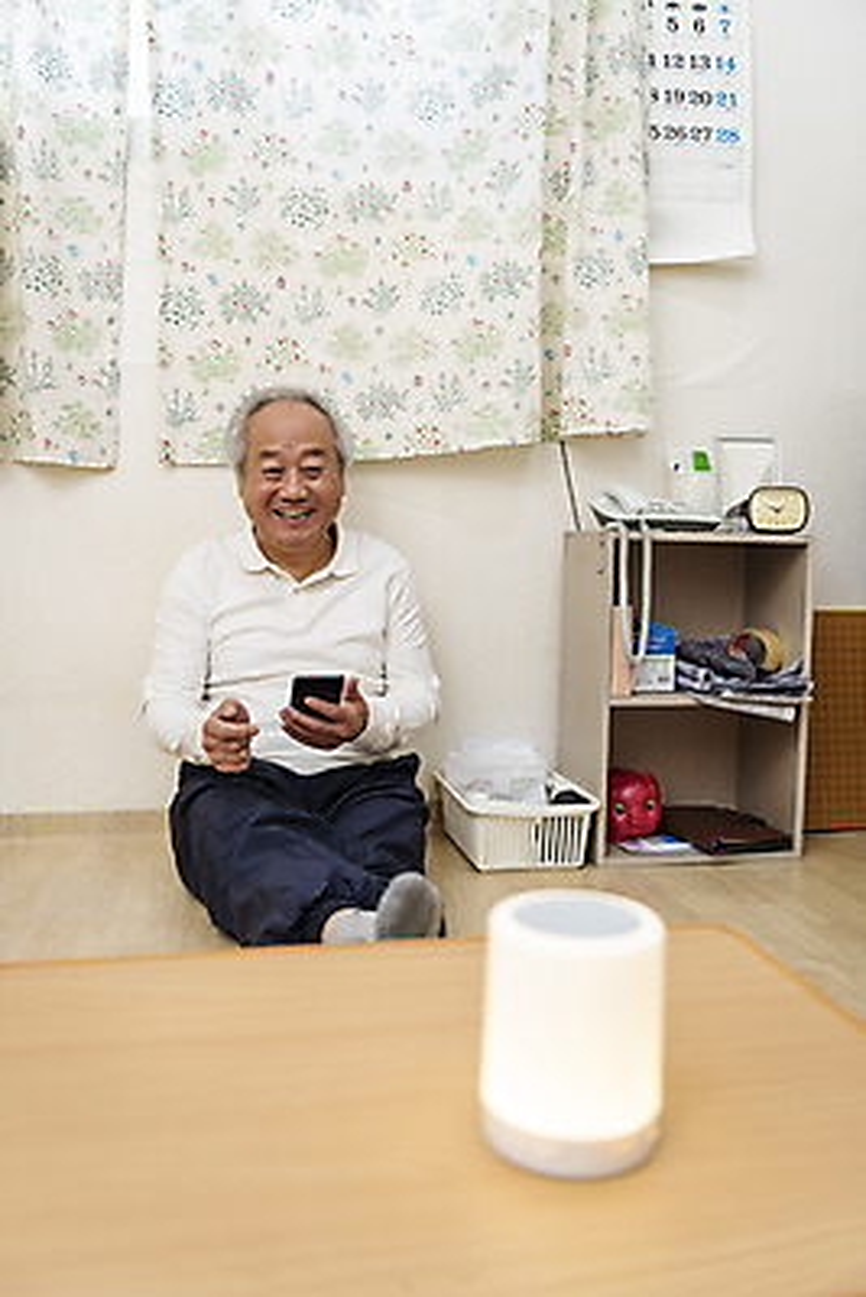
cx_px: 433
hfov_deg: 41.1
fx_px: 1154
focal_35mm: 32
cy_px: 648
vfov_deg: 58.7
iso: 200
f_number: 2.8
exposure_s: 1/125
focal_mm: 32
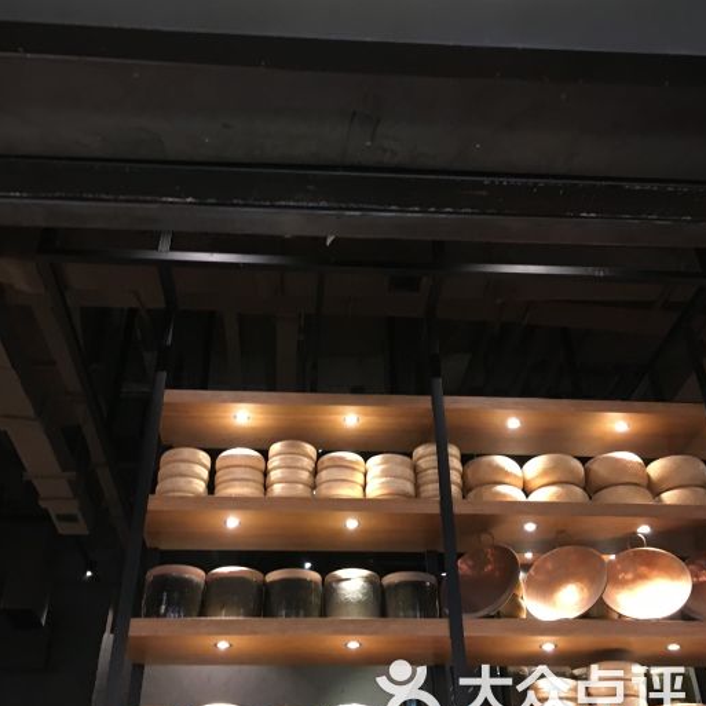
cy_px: 282
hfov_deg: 47.2
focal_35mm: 35
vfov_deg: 46.9
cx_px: 360
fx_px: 808
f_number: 2.2
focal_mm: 4.15
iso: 200
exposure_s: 1/17
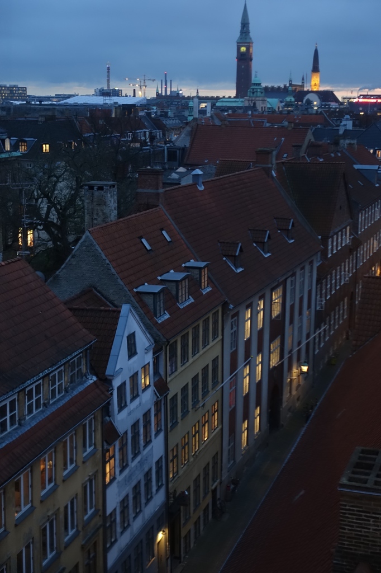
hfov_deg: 23.0
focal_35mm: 59
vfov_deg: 33.9
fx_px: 937
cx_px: 190
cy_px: 286
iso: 800
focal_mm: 21.79
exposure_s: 1/13
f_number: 2.8
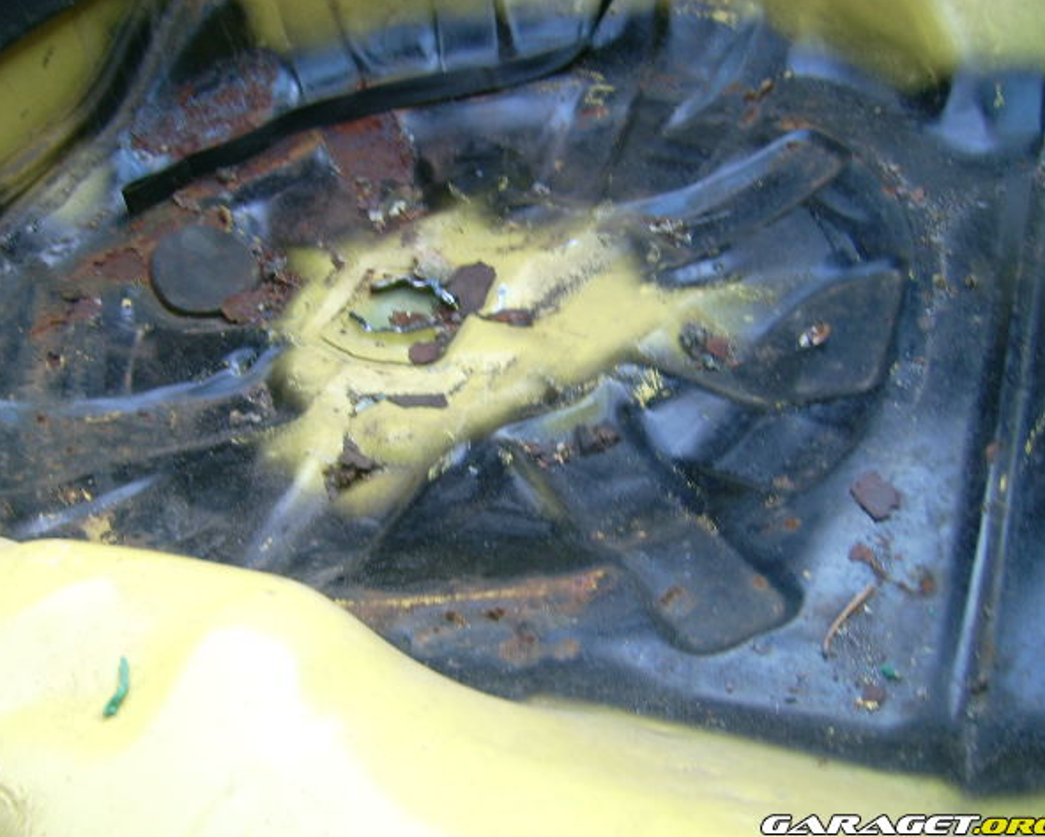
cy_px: 418
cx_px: 499
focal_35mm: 37
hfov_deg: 49.1
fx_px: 1145
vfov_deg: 40.1
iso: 50
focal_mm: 5.95
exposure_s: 1/21
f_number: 2.8
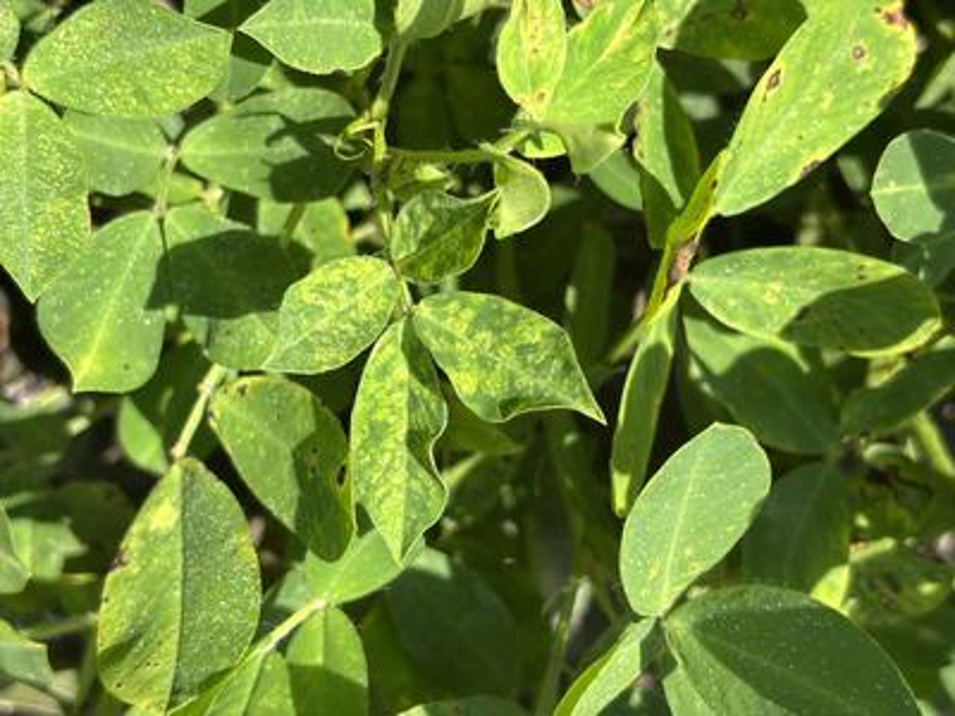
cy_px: 358
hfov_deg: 36.8
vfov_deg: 28.0
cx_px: 478
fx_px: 1435
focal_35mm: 52
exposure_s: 1/1263
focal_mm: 5.96
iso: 32
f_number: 1.6
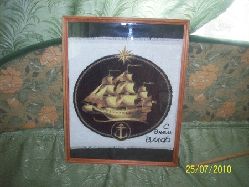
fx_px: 266
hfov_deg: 50.1
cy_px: 94
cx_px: 124
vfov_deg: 38.7
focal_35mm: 37
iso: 200
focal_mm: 6.2
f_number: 2.8
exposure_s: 1/32
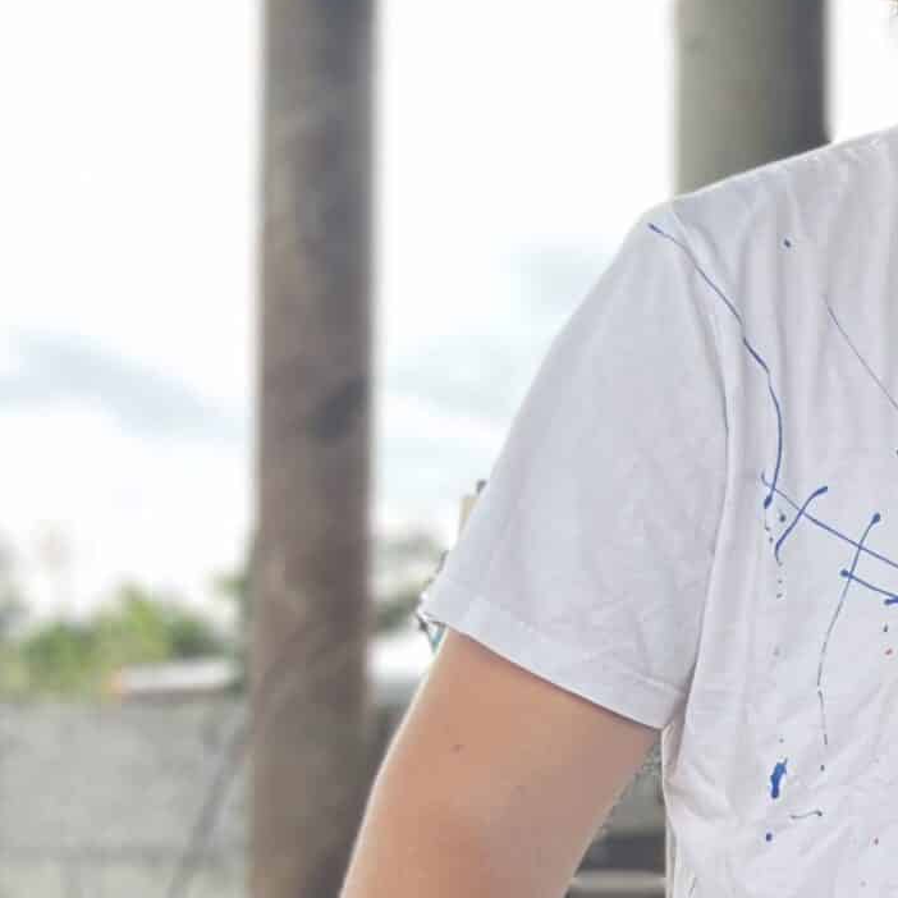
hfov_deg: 12.8
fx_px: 3228
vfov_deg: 15.7
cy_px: 698
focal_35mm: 110
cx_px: 2045
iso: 50
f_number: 1.6
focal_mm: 5.1
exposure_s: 1/368
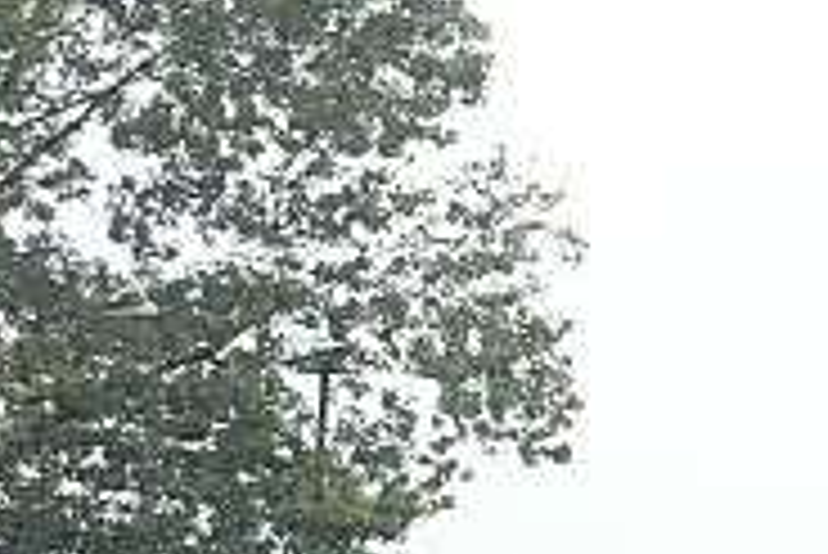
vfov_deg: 5.5
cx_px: 2210
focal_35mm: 248
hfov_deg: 7.6
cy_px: 450
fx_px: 5708
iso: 250
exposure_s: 1/250
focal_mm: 13.92
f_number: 3.5
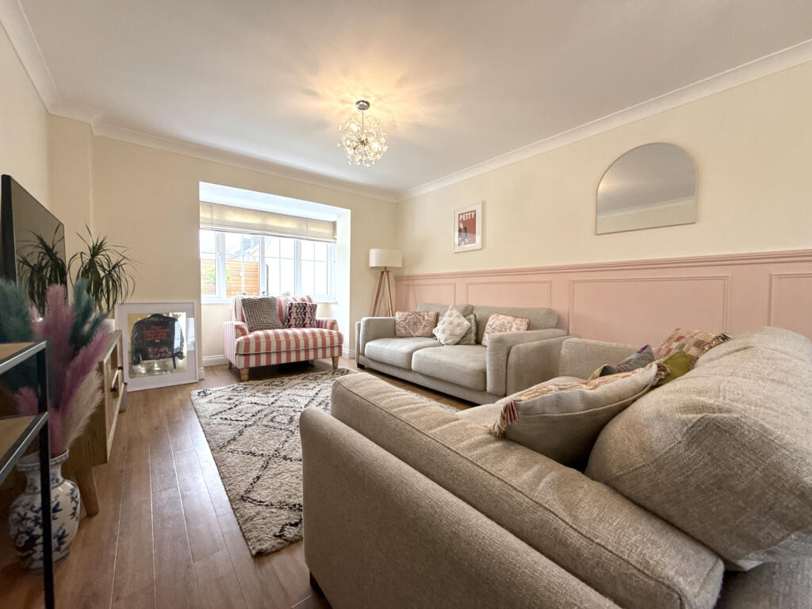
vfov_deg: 85.7
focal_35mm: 14
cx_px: 406
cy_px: 304
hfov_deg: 102.1
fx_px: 328
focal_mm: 2.22
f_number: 2.2
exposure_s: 1/99
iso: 125
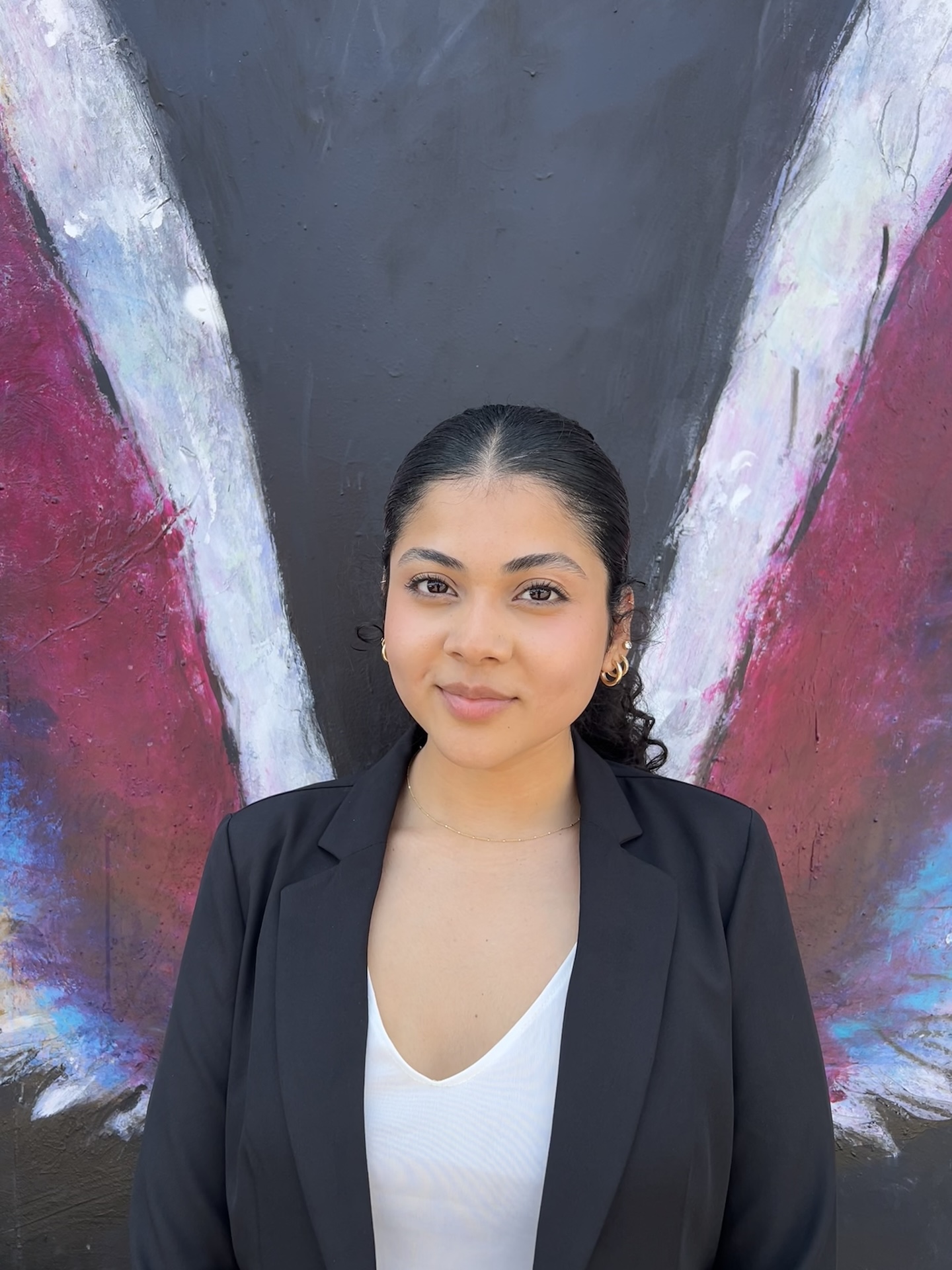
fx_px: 953
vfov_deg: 67.3
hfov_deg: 53.1
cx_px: 476
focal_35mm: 26
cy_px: 635
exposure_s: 1/544
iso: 50
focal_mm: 5.7
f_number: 1.5
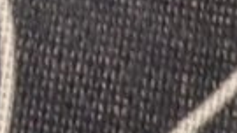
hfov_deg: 11.6
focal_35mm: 186
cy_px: -371
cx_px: 149
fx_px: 1169
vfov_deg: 5.7
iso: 1250
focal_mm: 5.54
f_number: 1.8
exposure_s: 1/13
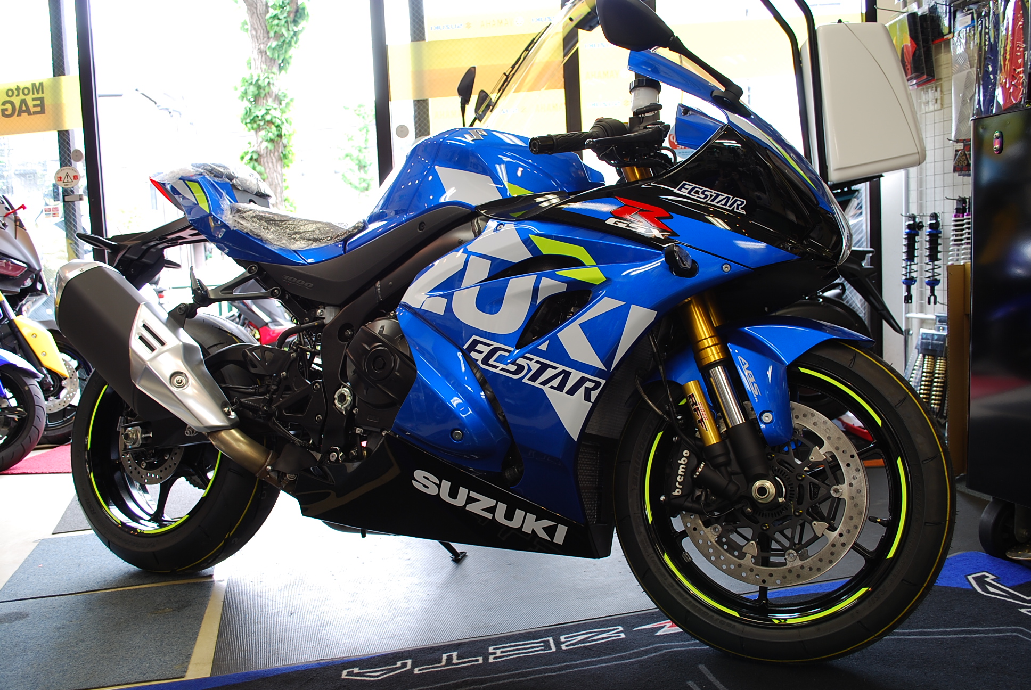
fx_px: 860
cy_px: 345
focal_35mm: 30
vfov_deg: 43.7
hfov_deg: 61.9
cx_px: 516
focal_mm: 20
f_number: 5.6
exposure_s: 1/8
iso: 100
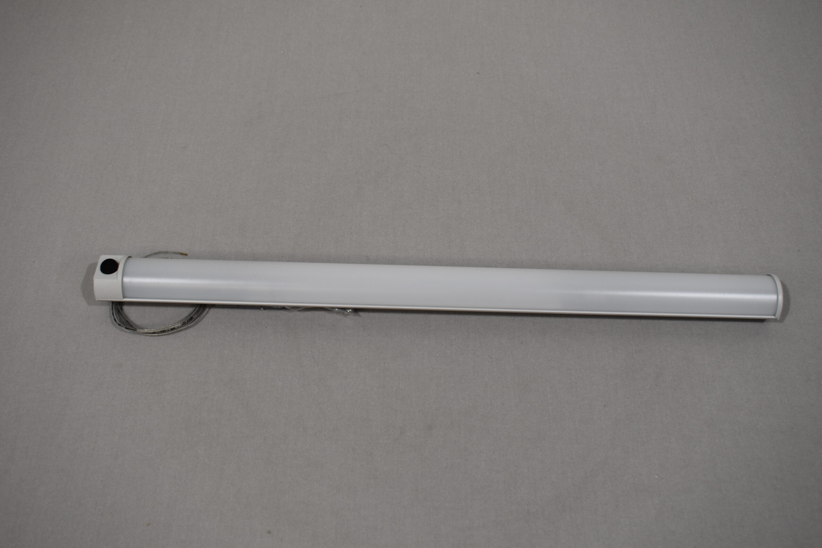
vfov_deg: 34.2
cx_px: 411
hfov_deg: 49.6
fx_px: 890
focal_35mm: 39
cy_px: 274
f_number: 5.6
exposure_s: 1/125
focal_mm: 26
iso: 280
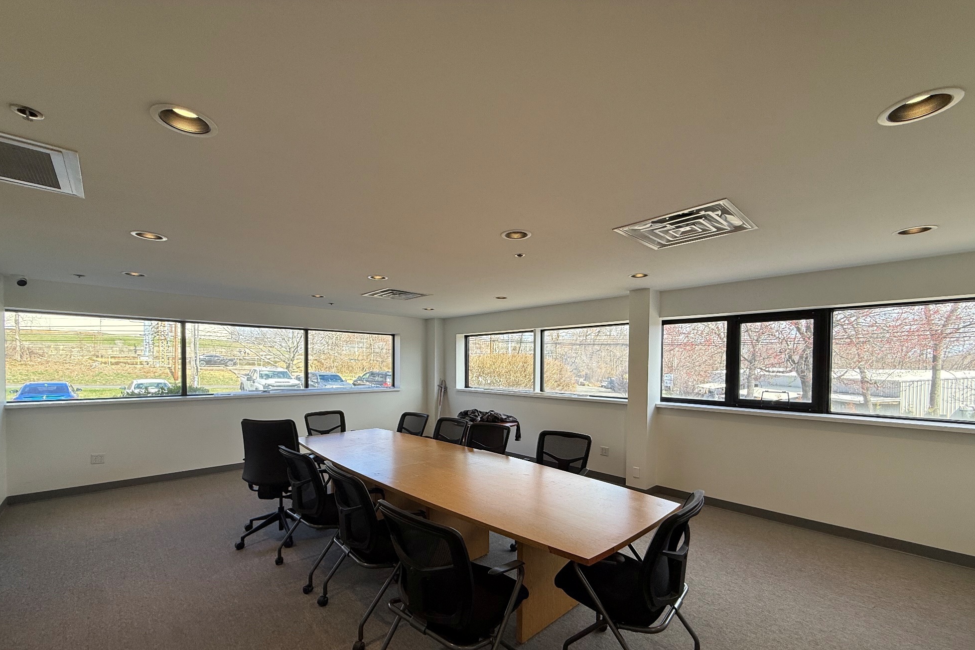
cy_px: 375
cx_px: 482
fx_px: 406
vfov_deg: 76.8
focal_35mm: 15
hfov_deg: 100.4
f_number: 2.2
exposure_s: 1/170
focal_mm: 2.22
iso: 50
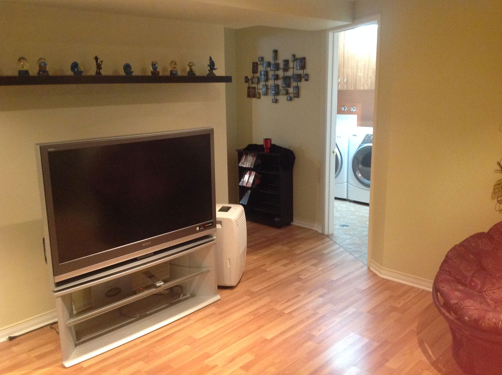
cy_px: 188
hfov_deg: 52.7
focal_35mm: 35
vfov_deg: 40.6
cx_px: 251
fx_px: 507
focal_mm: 4.28
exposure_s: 1/15
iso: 400
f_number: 2.4
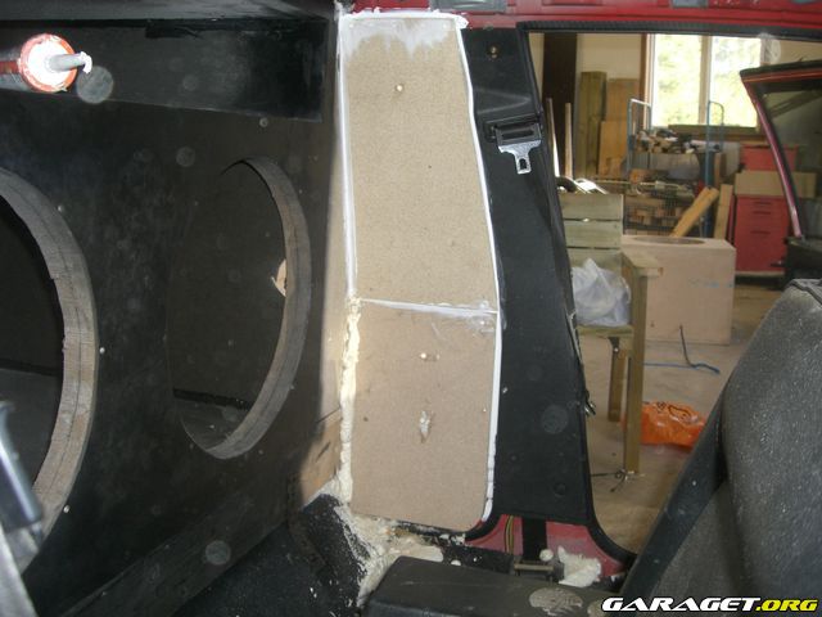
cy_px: 308
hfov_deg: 49.0
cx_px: 411
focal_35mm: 38
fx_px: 902
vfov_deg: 37.7
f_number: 2.7
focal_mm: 6.2
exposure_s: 1/60
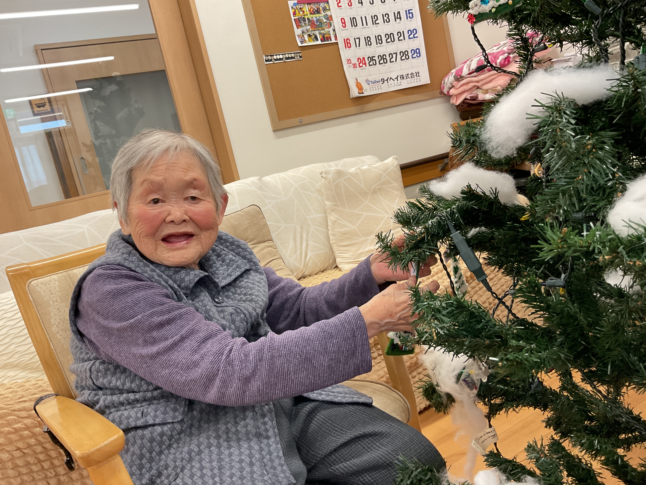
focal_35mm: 29
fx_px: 541
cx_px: 323
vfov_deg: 48.2
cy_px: 242
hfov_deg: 61.7
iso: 80
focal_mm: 3
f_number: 1.8
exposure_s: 1/50
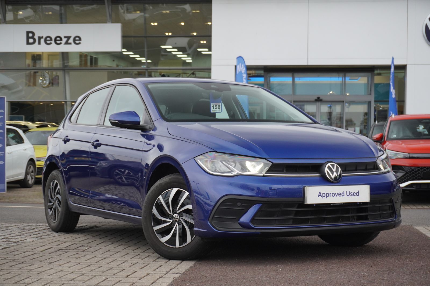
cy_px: 143
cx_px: 215
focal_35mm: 66
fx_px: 788
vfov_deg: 20.6
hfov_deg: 30.5
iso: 800
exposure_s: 1/160
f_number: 5.6
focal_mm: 44
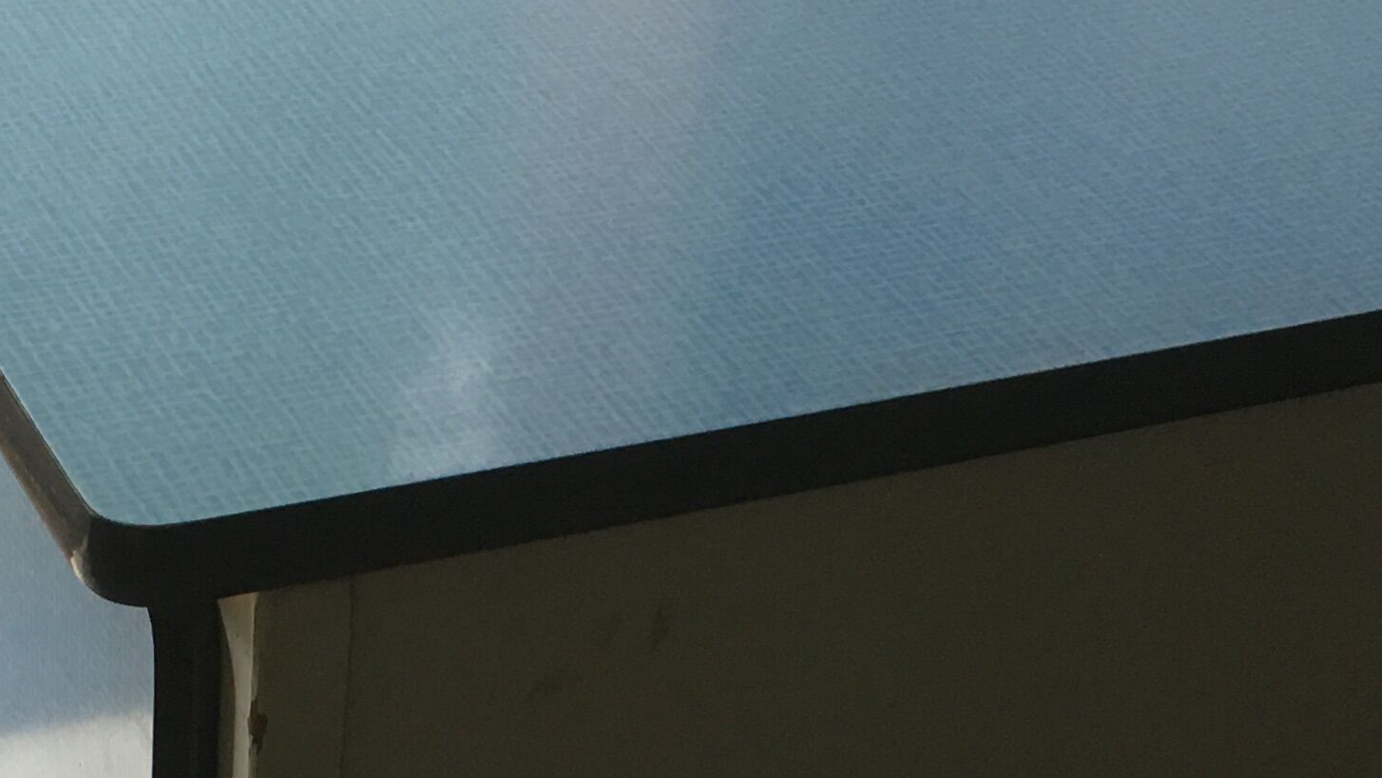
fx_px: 3189
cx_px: 508
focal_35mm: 87
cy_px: 972
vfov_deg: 13.5
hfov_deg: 24.4
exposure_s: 1/17
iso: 64
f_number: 2.2
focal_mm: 4.15
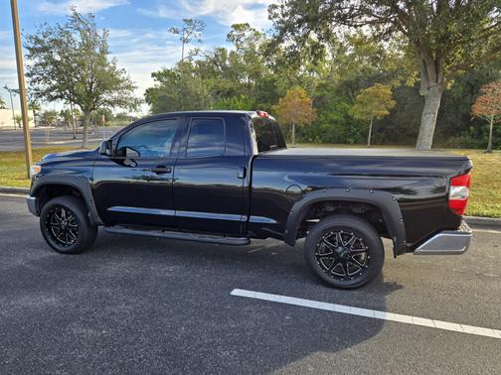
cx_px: 250
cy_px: 188
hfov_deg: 73.9
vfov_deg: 58.9
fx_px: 333
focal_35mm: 23
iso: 25
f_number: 1.8
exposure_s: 1/625
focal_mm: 5.4
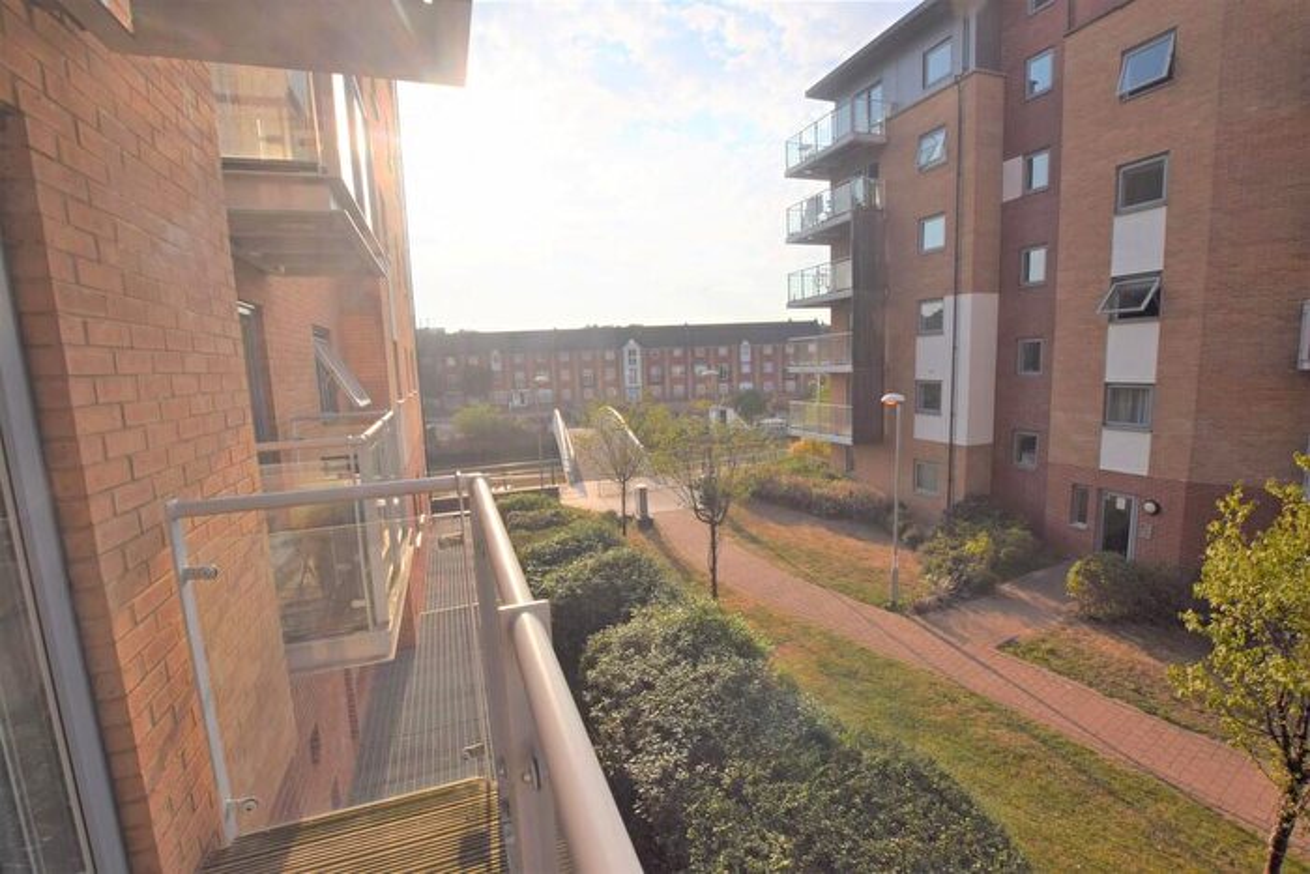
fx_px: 546
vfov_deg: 77.4
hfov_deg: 100.4
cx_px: 655
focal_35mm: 15
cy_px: 437
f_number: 11
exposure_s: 1/200
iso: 100
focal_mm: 10
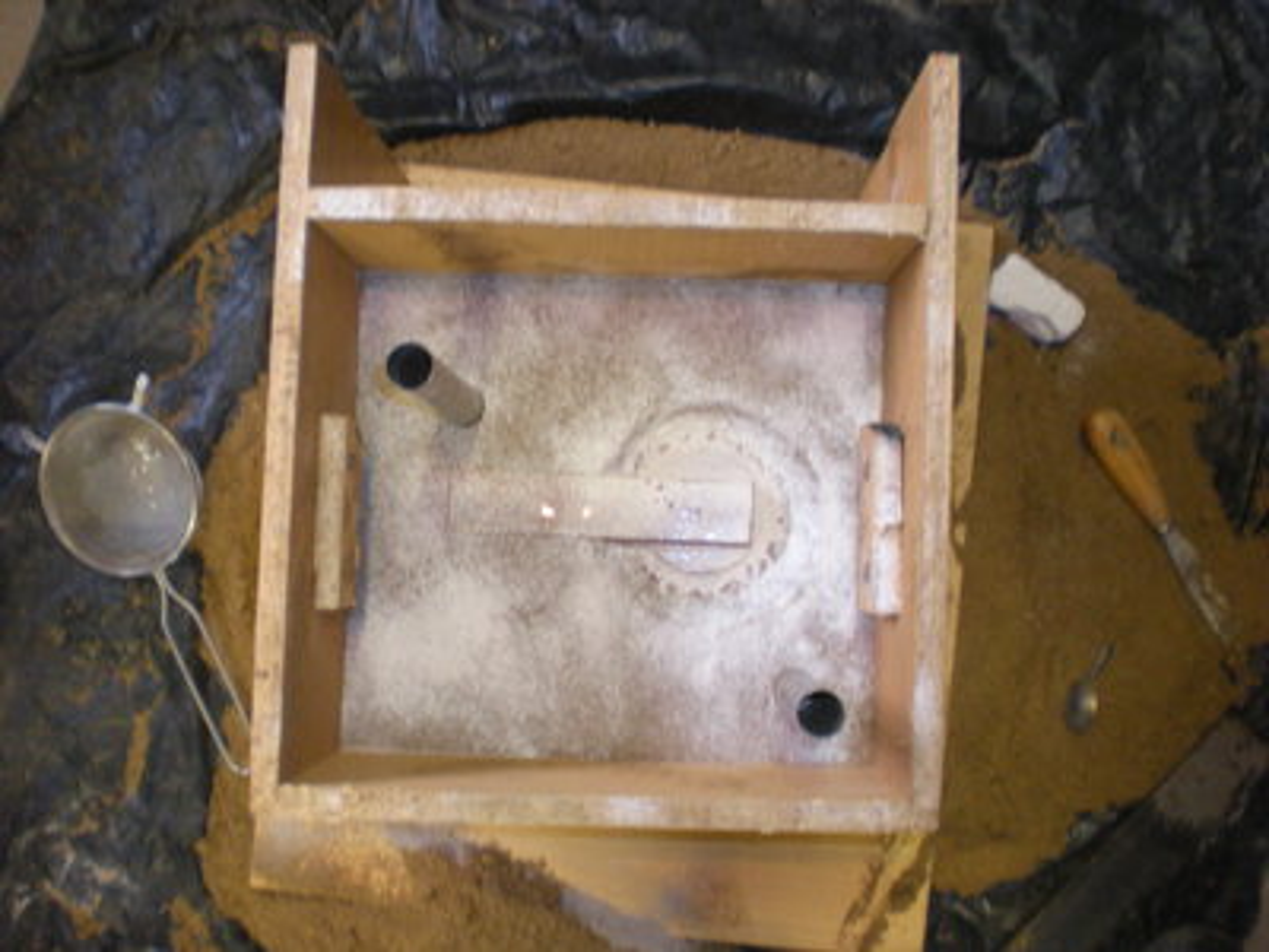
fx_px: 1393
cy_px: 476
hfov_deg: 49.0
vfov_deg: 37.7
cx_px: 634
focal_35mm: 38
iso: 229
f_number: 3.1
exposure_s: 1/8
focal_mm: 6.3
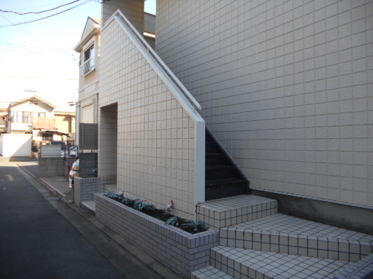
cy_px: 140
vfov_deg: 53.1
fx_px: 280
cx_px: 186
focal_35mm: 26
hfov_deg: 67.3
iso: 80
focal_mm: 4.6
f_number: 3.2
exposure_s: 1/250
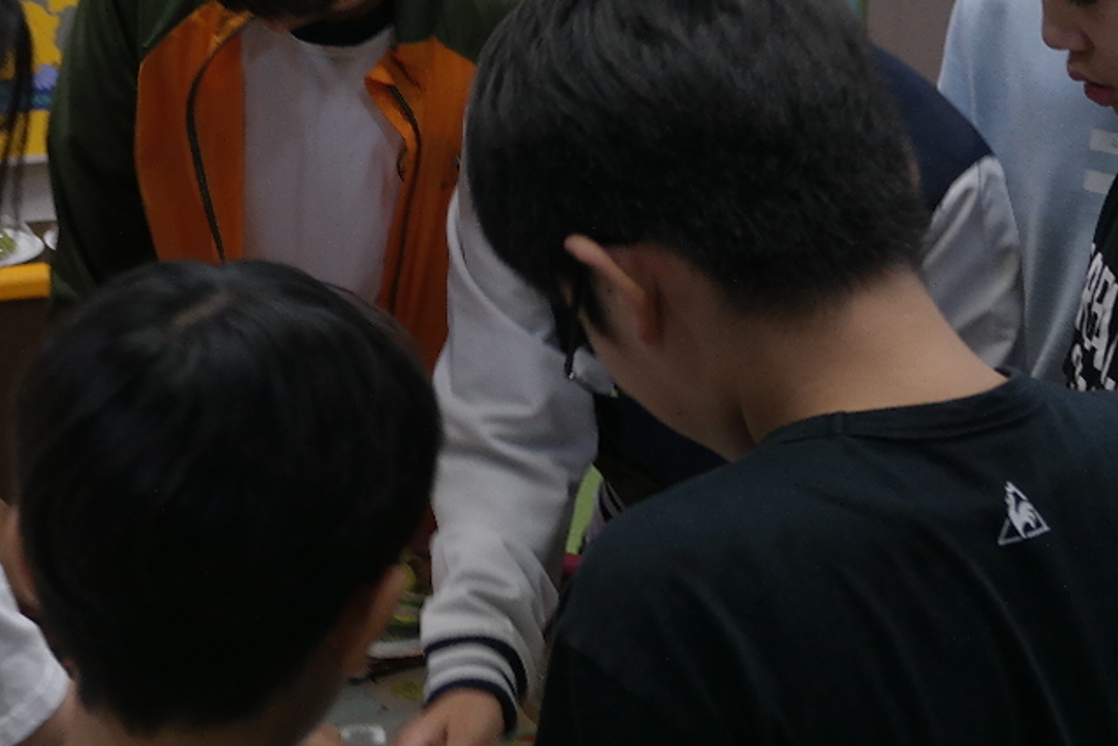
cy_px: 297
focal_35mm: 81
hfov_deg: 24.8
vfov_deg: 16.8
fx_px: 2516
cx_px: 309
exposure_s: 1/40
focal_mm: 20
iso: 400
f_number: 3.5
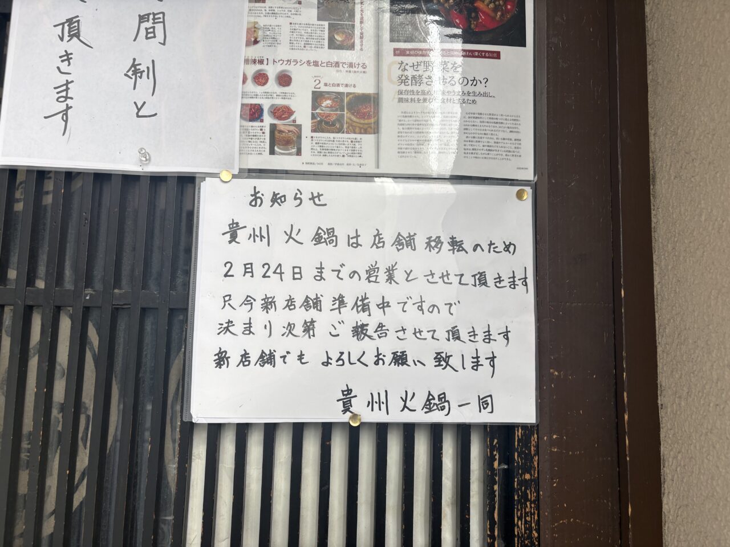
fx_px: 548
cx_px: 365
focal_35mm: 26
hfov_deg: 67.3
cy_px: 274
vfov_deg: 53.1
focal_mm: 5.96
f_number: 1.6
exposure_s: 1/207
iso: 40
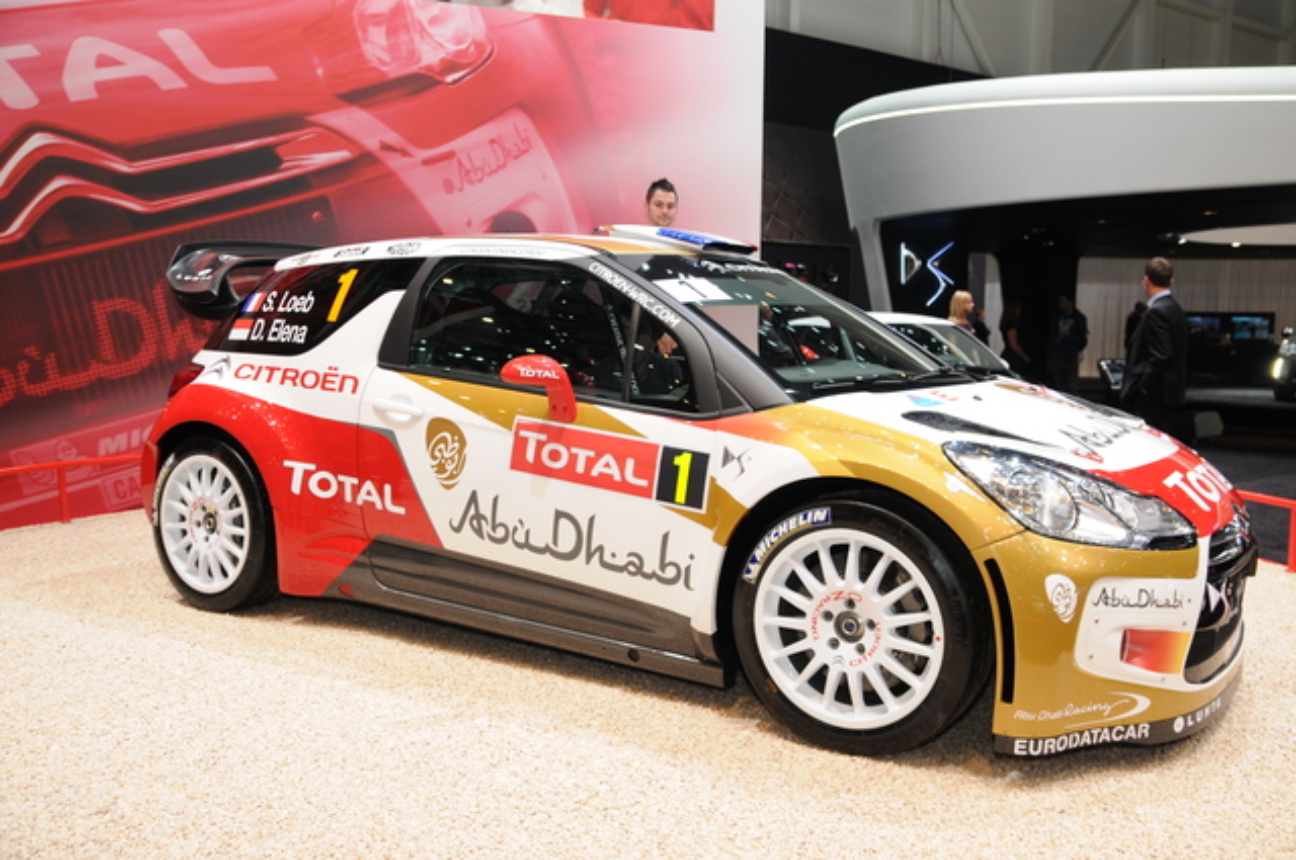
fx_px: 1186
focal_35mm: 33
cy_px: 430
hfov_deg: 57.3
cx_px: 648
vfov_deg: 39.9
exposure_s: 1/100
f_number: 5.6
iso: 320
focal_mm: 22
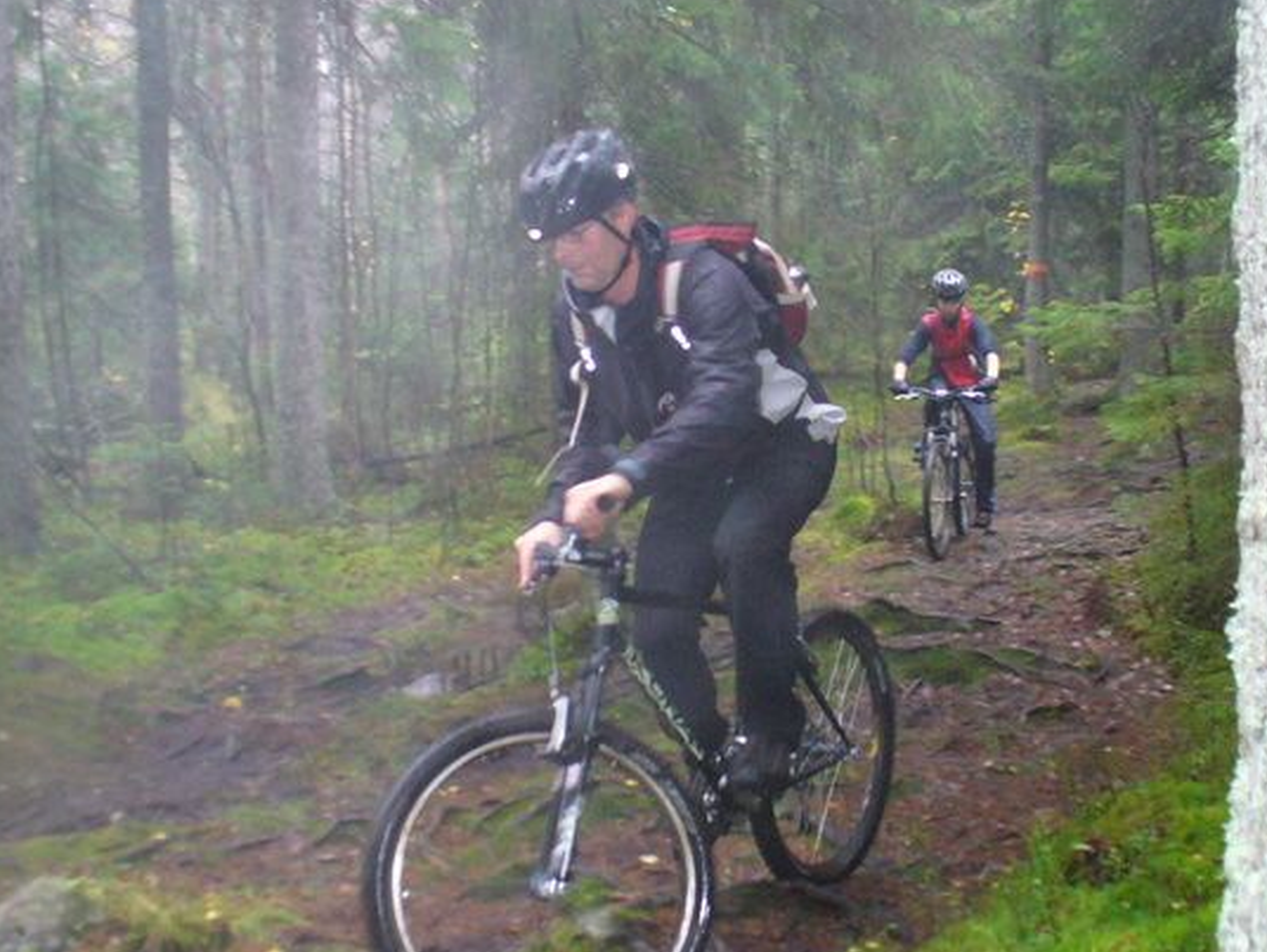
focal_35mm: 50
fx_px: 1832
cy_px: 517
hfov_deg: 38.0
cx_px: 758
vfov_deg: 29.1
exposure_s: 1/60
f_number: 2.8
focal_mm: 6.1
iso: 300
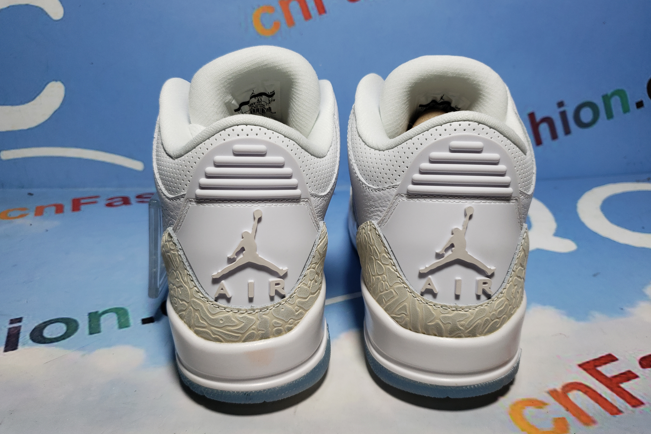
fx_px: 506
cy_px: 214
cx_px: 317
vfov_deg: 46.4
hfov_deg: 65.5
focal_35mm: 28
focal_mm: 4.3
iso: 50
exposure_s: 1/531
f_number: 1.5
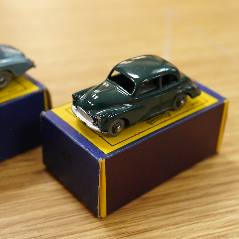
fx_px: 453
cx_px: 124
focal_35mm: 58
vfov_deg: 29.6
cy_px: 119
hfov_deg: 29.5
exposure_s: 1/160
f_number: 8
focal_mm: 30
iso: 2500
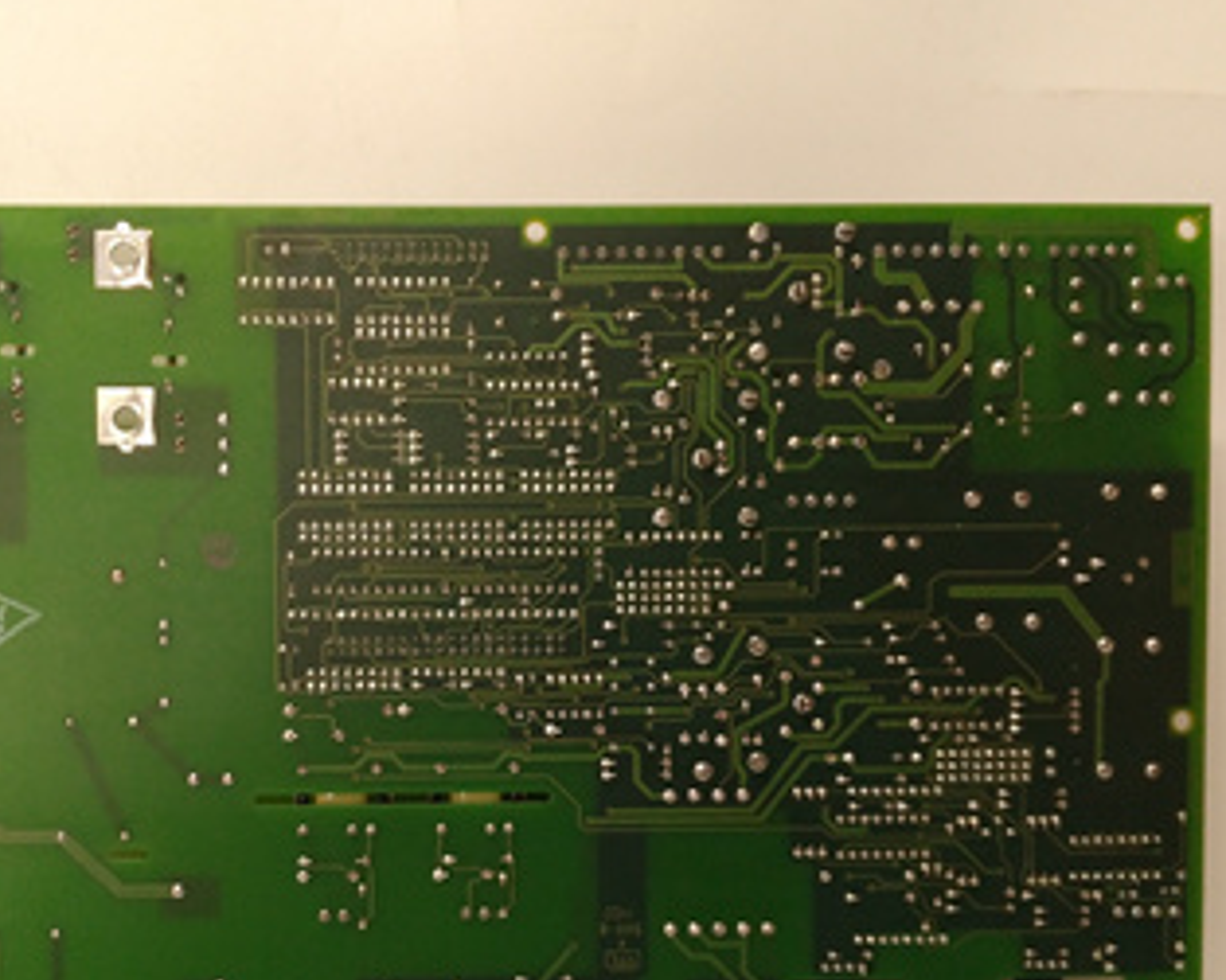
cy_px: 693
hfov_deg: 43.7
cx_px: 504
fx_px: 1523
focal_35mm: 42
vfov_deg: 35.1
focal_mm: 3.79
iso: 194
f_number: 2
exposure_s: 1/33
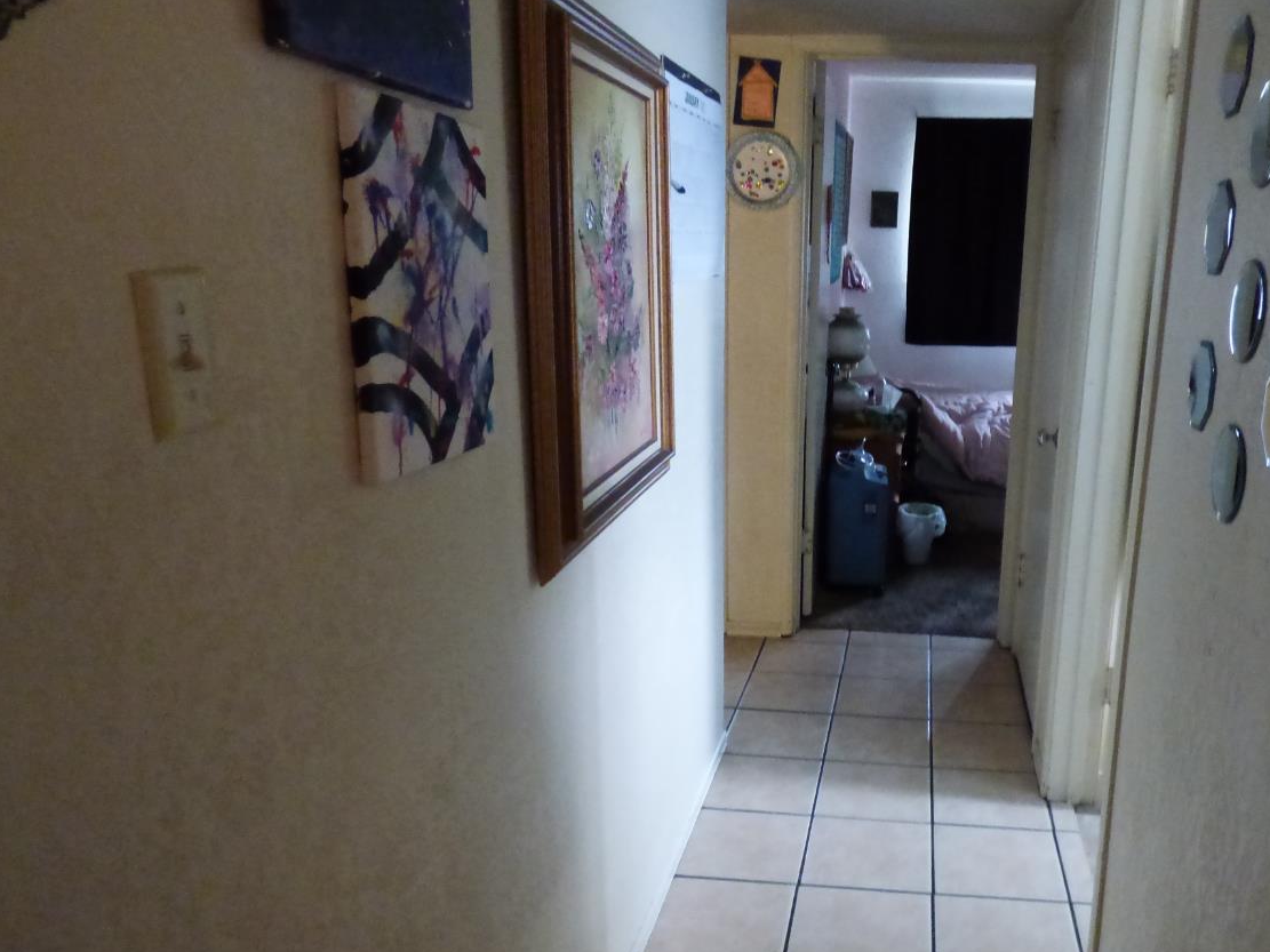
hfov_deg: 63.9
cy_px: 511
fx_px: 990
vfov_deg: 51.3
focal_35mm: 27
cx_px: 832
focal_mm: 3.58
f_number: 2.8
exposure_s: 1/30
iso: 1600
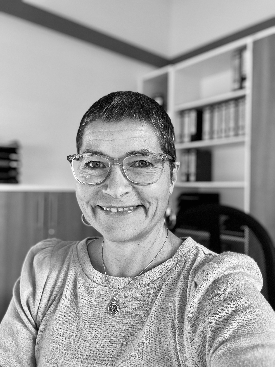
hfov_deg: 46.8
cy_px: 184
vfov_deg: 60.0
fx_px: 318
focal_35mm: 30
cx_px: 138
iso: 100
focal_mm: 2.71
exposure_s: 1/90
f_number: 2.2
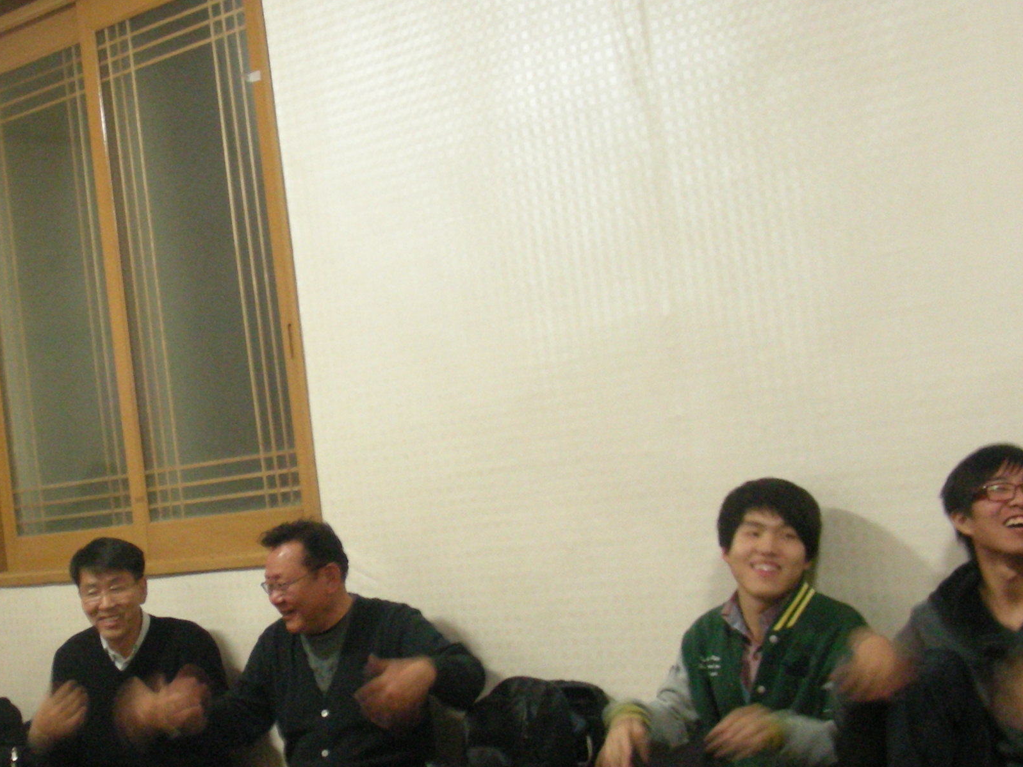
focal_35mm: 67
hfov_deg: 28.5
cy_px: 473
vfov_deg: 21.9
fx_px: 1980
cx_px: 249
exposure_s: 1/8
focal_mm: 6.3
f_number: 3.5
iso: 322
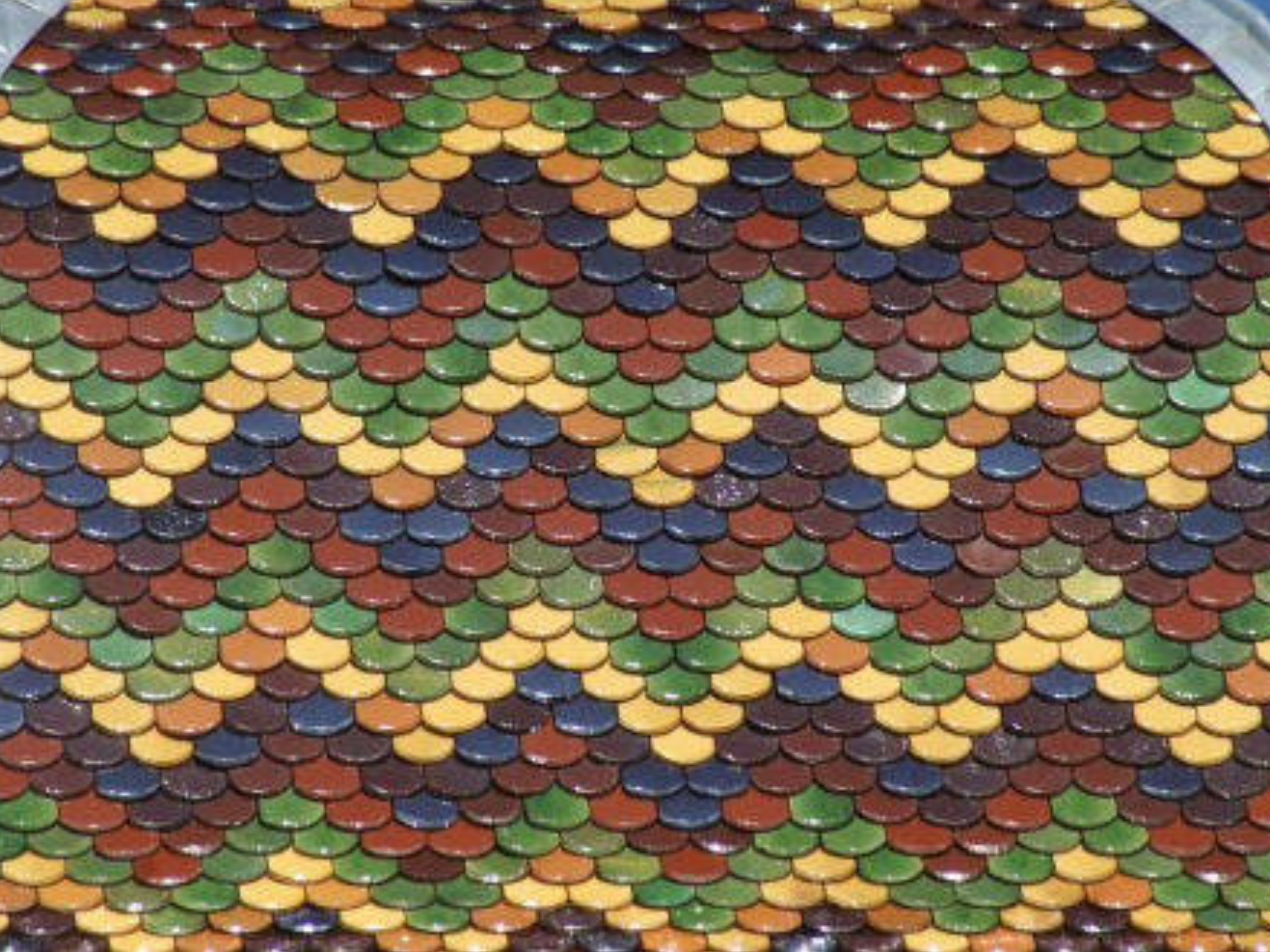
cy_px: 475
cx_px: 602
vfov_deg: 3.0
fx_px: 18046
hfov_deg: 4.0
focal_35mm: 492
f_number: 11
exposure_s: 1/1250
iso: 800
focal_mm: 300
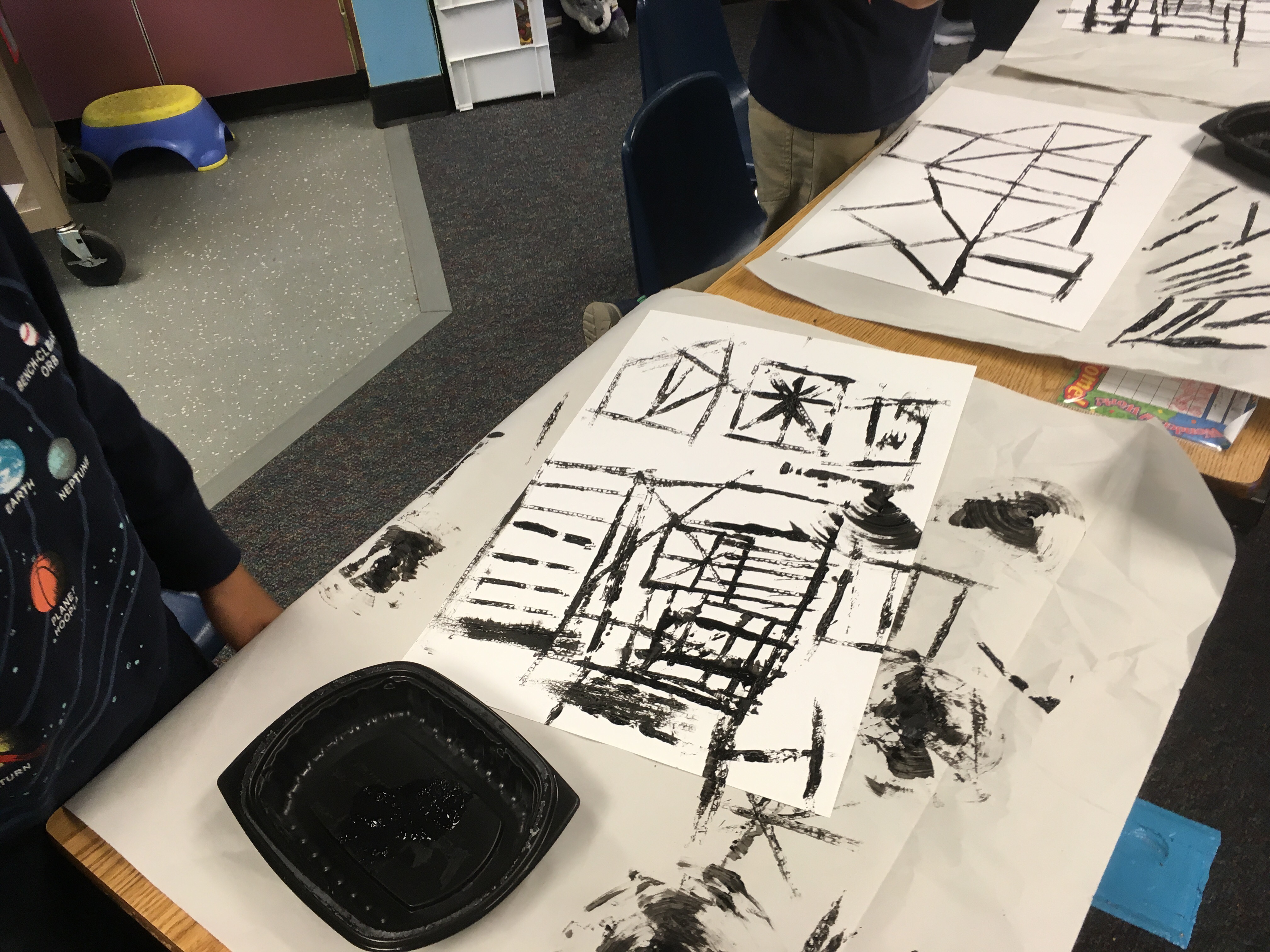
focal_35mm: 29
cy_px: 476
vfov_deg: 48.2
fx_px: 1064
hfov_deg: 61.7
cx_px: 635
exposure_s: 1/30
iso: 50
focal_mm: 4.15
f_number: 2.2
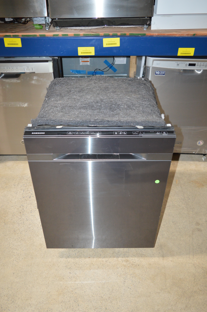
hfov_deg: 41.6
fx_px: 272
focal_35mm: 32
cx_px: 104
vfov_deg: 59.5
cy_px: 156
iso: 1000
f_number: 3.8
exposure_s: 1/60
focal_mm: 21
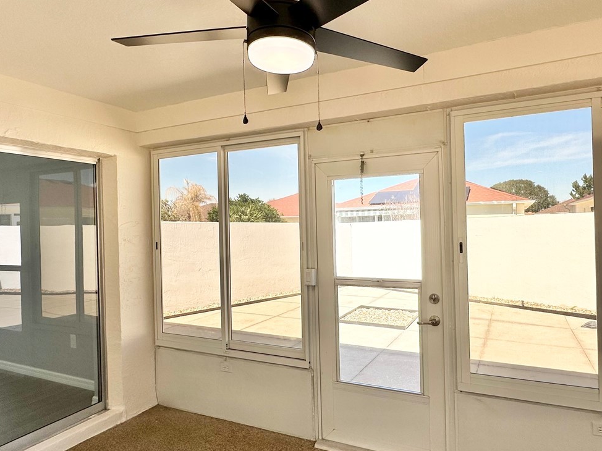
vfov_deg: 58.9
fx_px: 400
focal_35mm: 23
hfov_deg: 73.7
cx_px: 333
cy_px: 222
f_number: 2.2
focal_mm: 2.22
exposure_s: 1/725
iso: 40
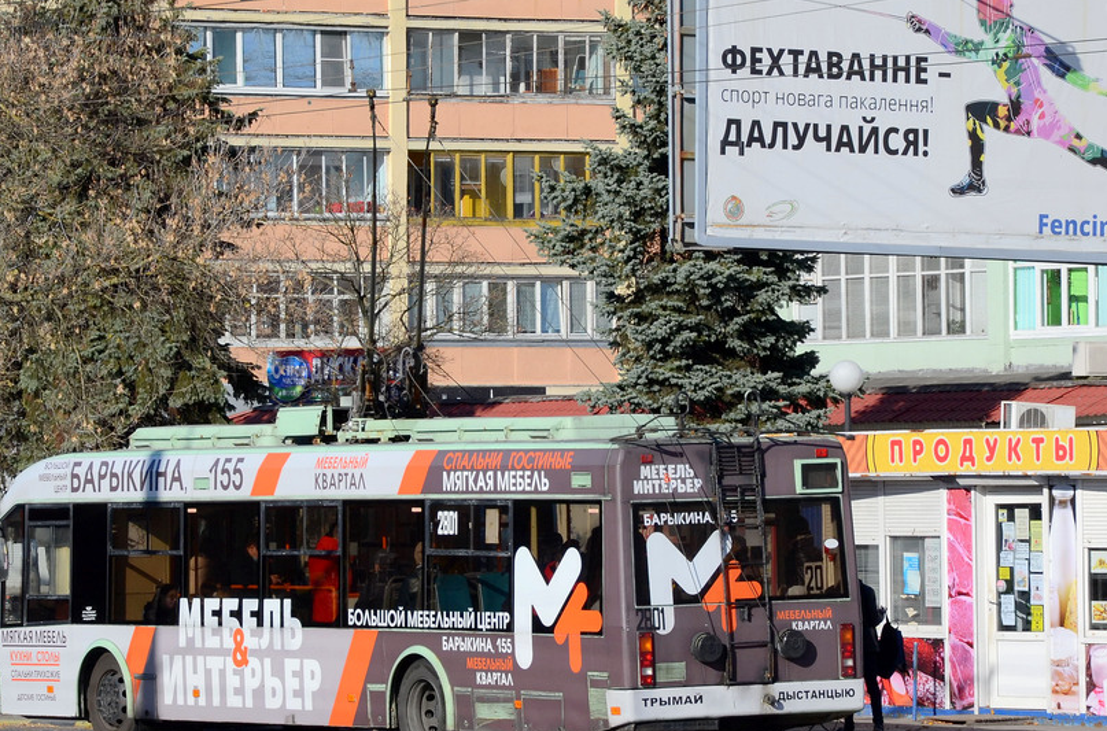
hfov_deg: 9.3
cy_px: 326
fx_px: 6837
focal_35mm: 223
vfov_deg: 6.1
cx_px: 499
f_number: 10
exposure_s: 1/400
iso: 100
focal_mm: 100
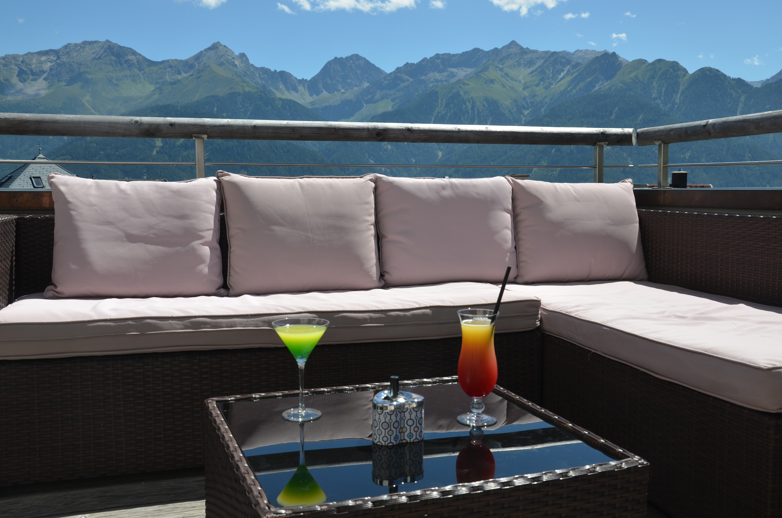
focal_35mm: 36
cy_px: 259
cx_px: 391
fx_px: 780
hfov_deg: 53.2
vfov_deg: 36.7
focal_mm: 24
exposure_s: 1/250
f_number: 8
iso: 100
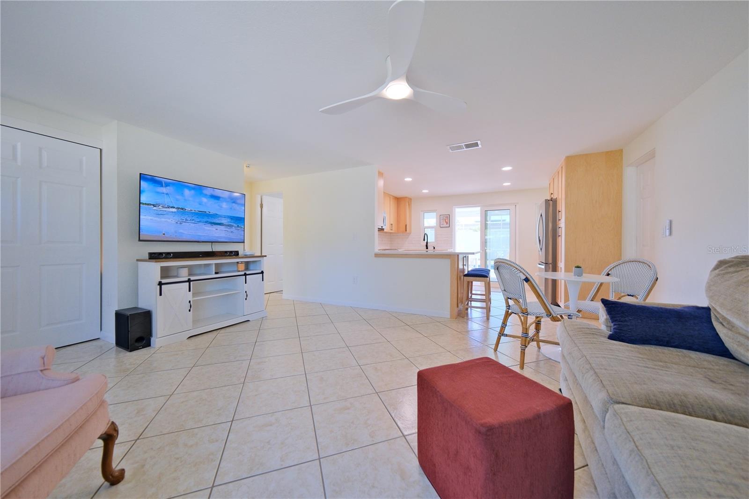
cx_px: 374
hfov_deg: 112.6
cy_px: 250
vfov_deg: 90.0
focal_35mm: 12
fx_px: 250
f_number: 2.8
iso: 640
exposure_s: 1/160
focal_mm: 8
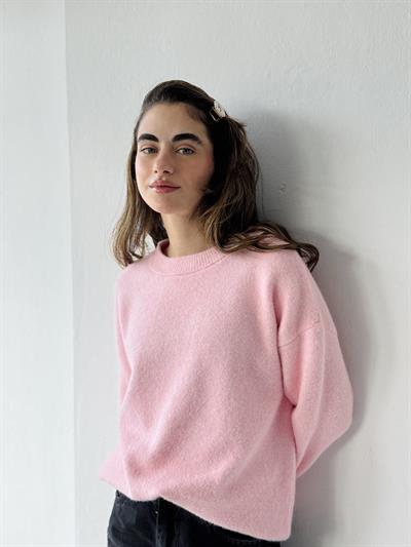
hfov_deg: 30.3
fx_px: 760
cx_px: 206
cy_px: 274
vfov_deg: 39.6
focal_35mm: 48
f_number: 1.78
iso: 64
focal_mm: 6.76
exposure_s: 1/177
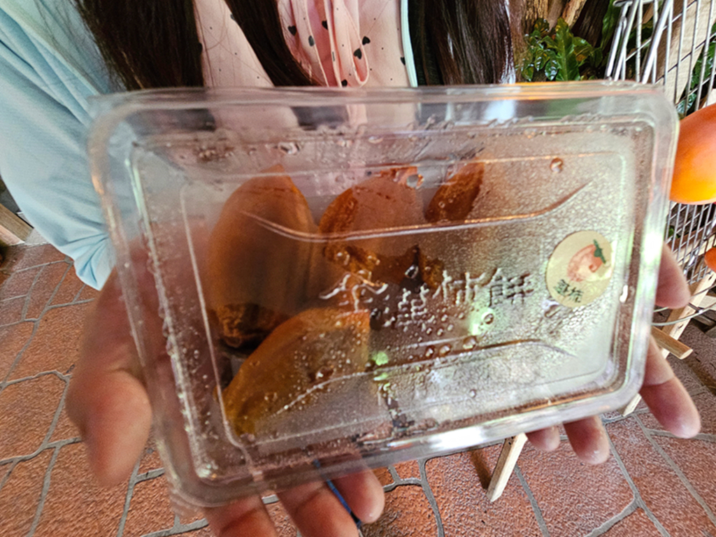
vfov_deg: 89.9
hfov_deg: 106.2
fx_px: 269
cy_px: 268
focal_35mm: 13
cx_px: 358
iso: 640
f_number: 2.2
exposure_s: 1/24
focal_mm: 2.2
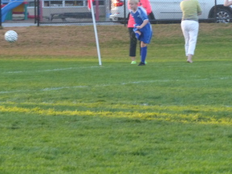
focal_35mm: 338
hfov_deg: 5.9
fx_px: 2266
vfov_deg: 4.4
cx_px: 106
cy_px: 55
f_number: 2.8
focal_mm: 33
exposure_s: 1/125
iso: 400
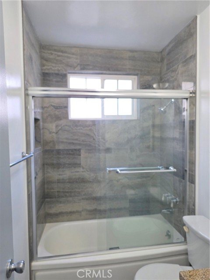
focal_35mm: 23
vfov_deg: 73.9
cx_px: 105
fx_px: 186
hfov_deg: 58.9
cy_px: 140
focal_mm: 6.25
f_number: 1.7
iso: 250
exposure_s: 1/120
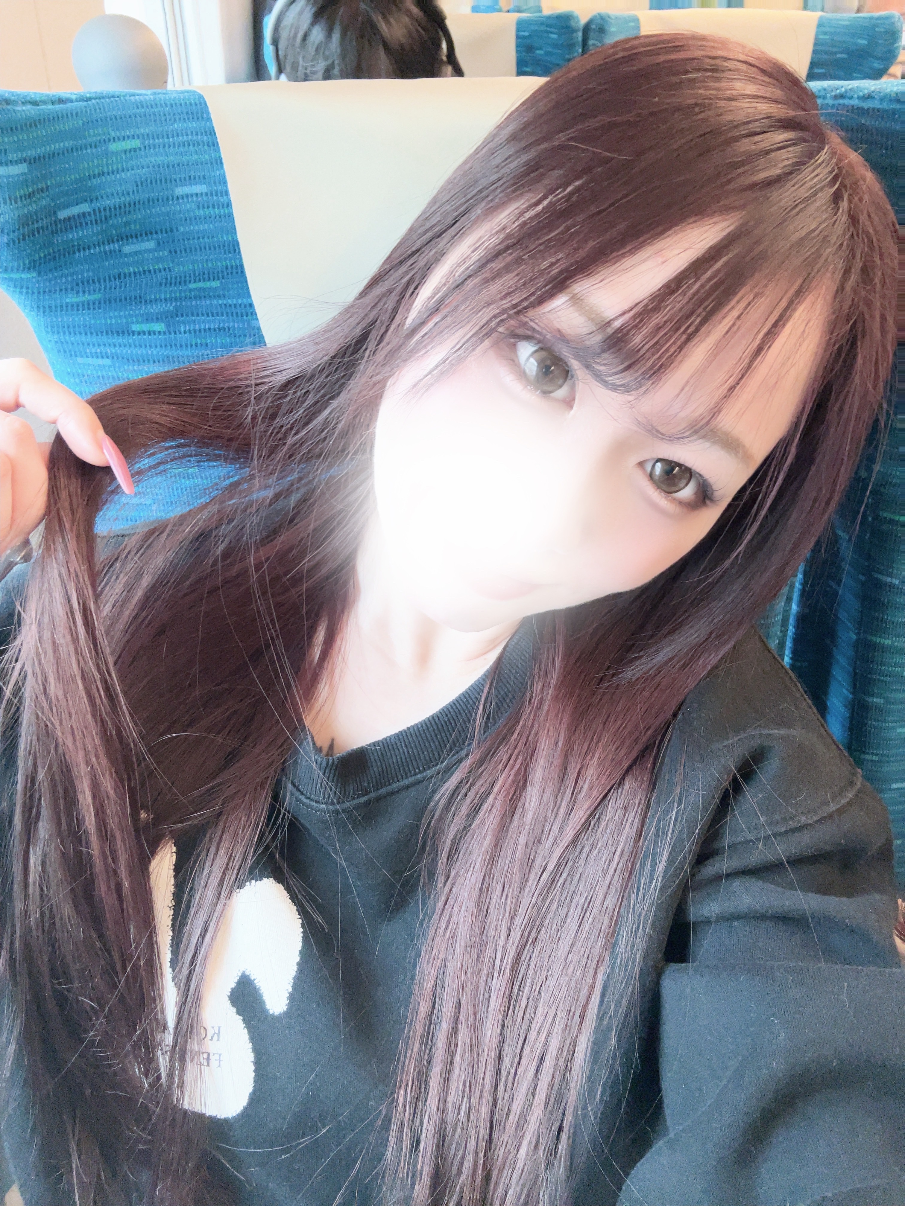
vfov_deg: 73.9
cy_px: 603
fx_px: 802
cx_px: 452
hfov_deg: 58.9
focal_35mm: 23
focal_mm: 2.69
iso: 80
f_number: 1.9
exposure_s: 1/60
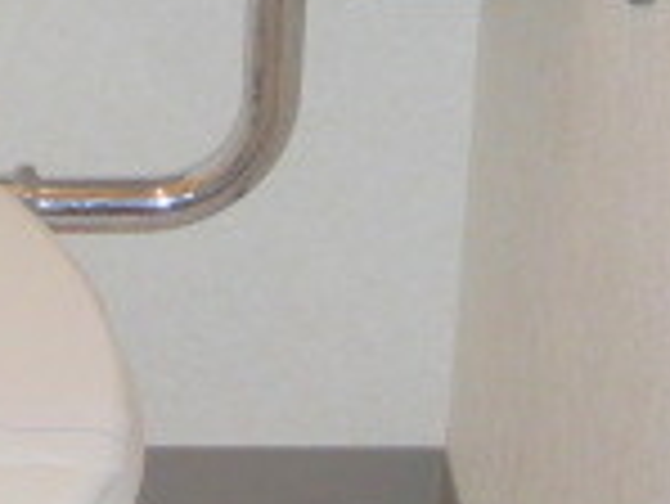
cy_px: -266
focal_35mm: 163
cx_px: -49
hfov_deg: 11.9
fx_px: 3157
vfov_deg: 8.9
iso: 200
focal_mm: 7.9
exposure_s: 1/60
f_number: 2.8
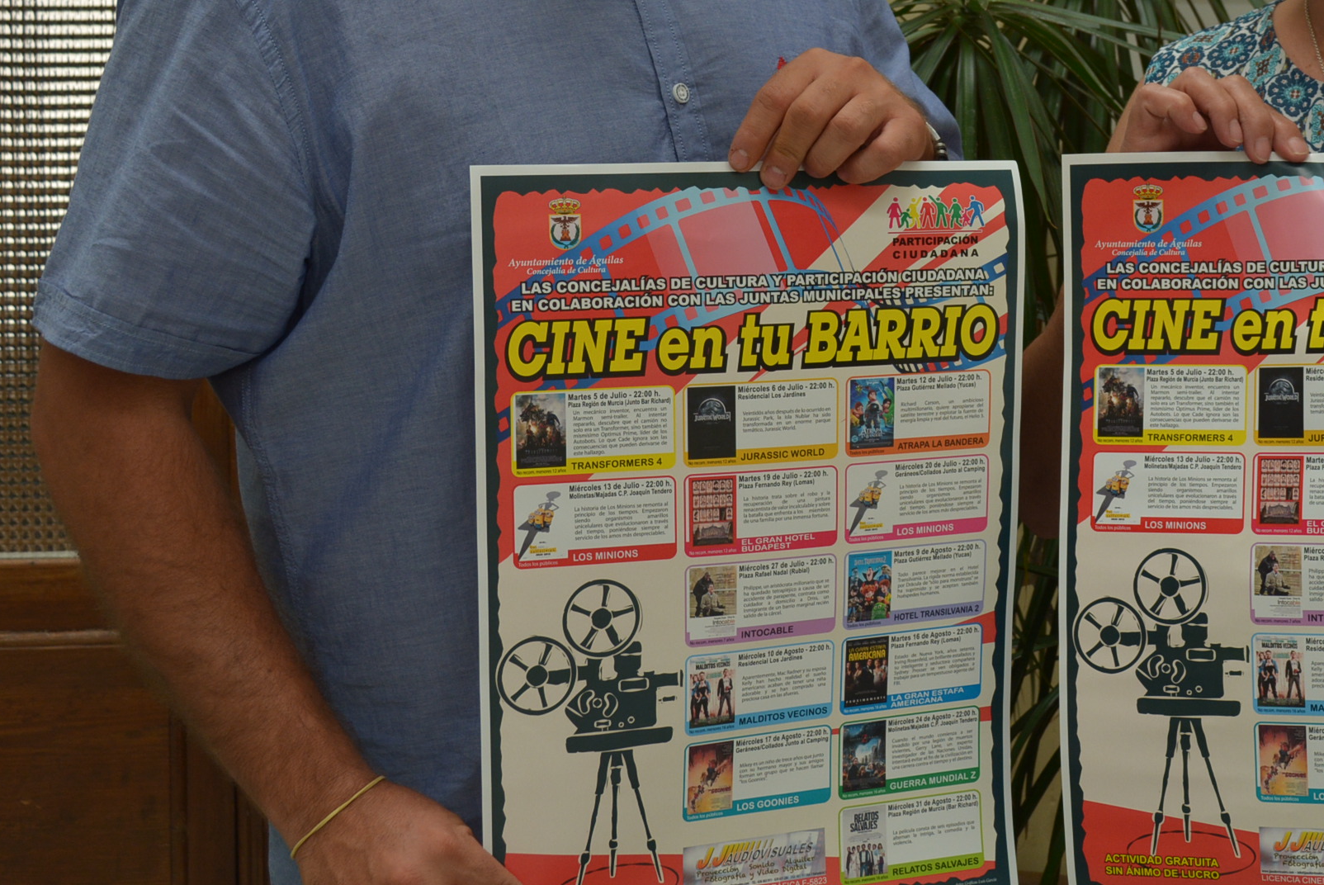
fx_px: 2574
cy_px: 145
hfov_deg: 28.2
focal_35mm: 70
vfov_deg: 19.3
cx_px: 1078
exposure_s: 1/125
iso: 200
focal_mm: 25
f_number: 5.6
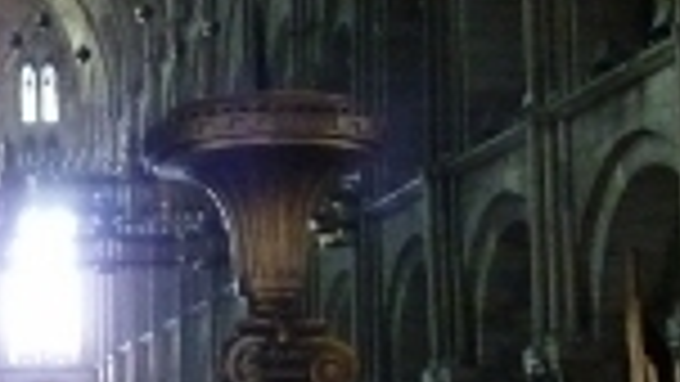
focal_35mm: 117
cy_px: 234
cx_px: 68
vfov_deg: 10.4
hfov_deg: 18.0
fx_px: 2110
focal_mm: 4.8
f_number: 2.8
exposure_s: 1/13
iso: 800
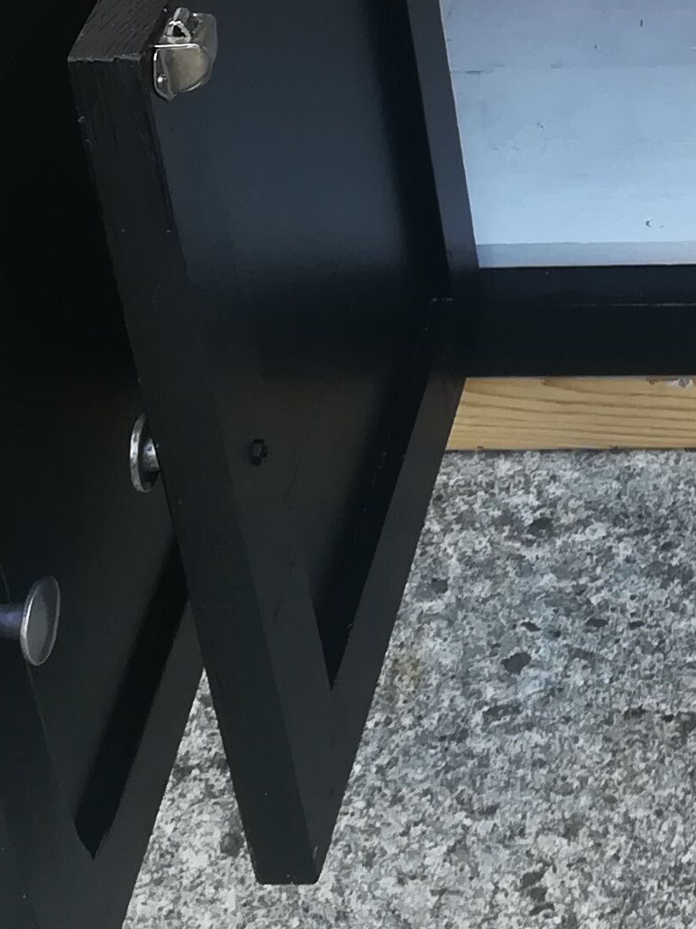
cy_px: -382
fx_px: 2600
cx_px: 1041
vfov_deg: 18.4
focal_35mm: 97
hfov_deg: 14.3
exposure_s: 1/50
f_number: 2.2
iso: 64
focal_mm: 3.83
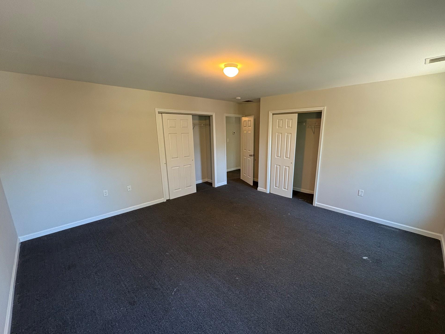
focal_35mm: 15
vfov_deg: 81.7
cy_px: 174
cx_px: 236
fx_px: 193
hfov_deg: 98.0
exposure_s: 1/60
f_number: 2.2
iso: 320
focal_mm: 2.22
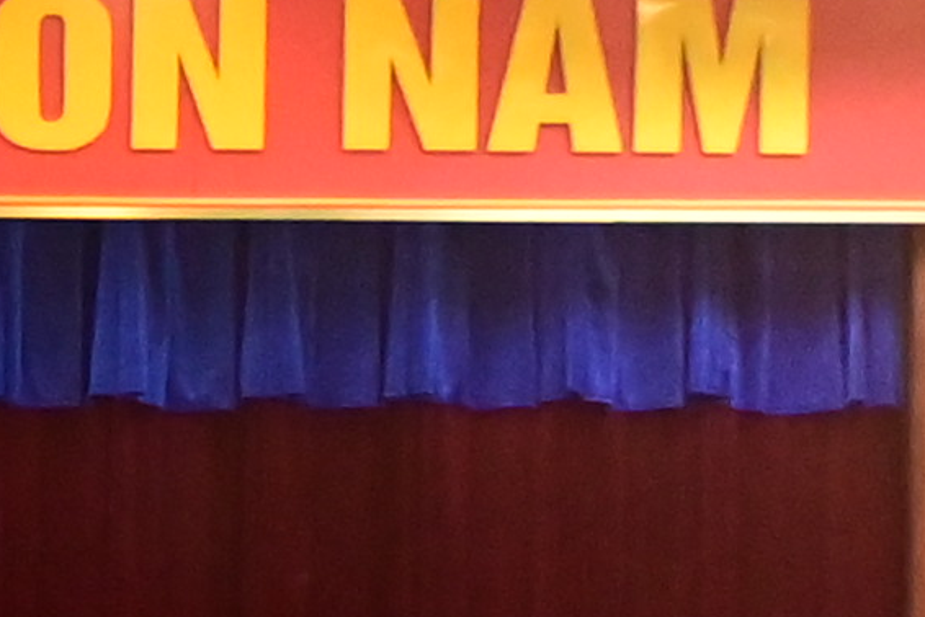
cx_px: -1852
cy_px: 1373
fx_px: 7146
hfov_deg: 6.7
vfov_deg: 4.8
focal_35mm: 278
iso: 4000
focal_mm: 27
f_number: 4.5
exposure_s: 1/250
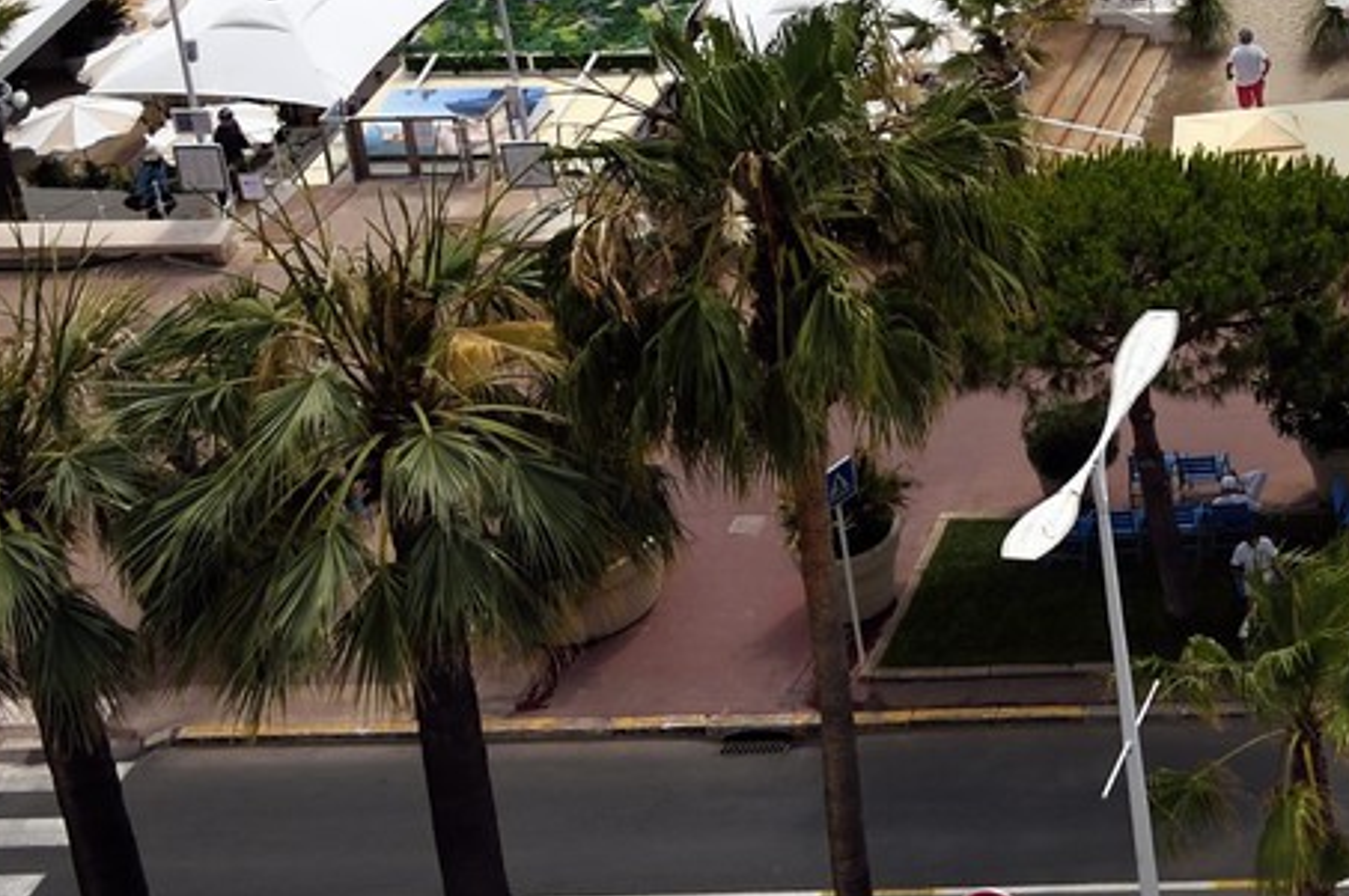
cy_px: -560
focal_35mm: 99
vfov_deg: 12.9
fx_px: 3706
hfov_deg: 17.5
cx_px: 2293
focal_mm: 28
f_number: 10
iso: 200
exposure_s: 1/500
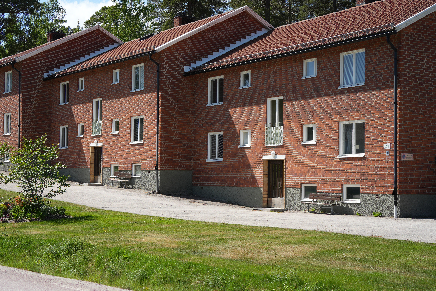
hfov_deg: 31.8
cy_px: 154
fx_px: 763
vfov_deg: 21.6
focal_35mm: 63
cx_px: 185
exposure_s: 1/500
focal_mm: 52
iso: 100
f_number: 4.5
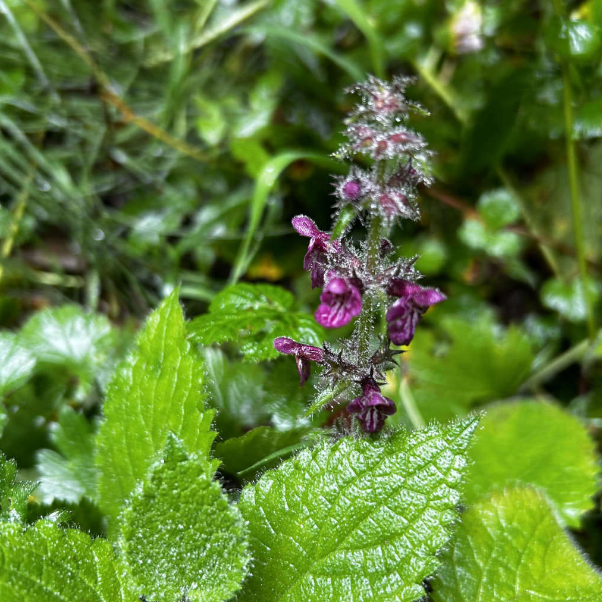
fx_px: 610
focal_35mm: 31
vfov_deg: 52.5
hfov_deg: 52.5
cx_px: 303
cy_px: 324
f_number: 1.5
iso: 80
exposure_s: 1/121
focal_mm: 5.7
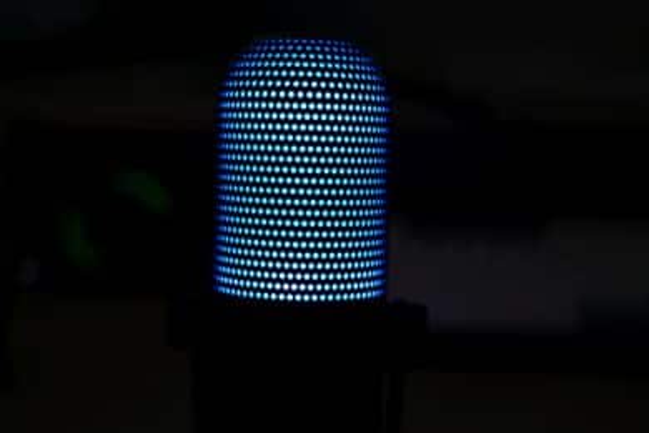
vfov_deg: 23.8
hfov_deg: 35.1
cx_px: 324
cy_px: 216
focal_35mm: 57
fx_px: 1028
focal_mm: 57
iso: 640
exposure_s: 1/60
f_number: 4
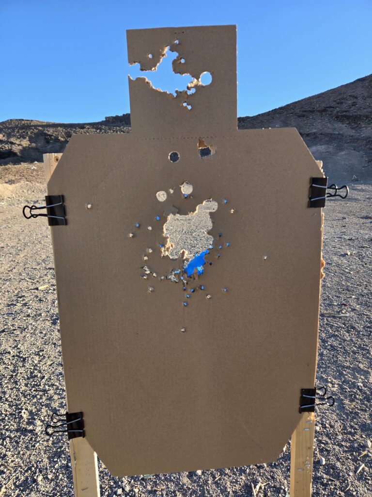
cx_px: 186
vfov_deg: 73.9
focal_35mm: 23
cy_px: 248
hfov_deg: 58.9
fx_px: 330
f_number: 1.8
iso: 25
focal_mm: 5.4
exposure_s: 1/577
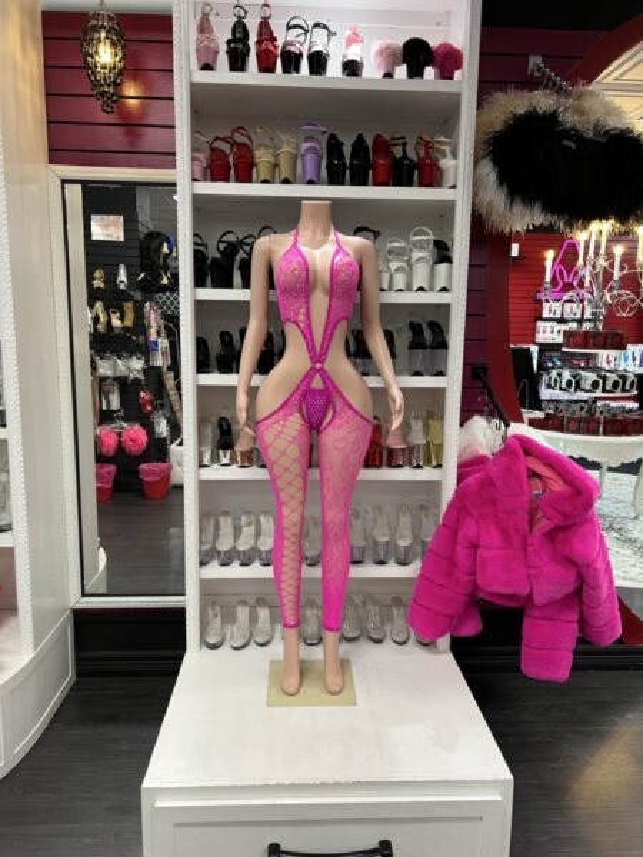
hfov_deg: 53.1
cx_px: 322
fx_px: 644
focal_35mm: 26
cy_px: 428
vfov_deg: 67.3
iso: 125
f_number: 1.5
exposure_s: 1/60
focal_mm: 5.7
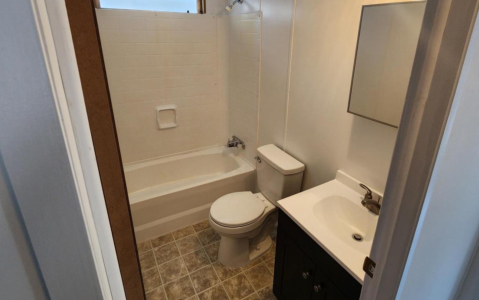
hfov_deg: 91.1
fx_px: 235
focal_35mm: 18
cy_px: 121
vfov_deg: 64.4
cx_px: 247
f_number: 2.2
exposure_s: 1/60
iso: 160
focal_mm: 2.2
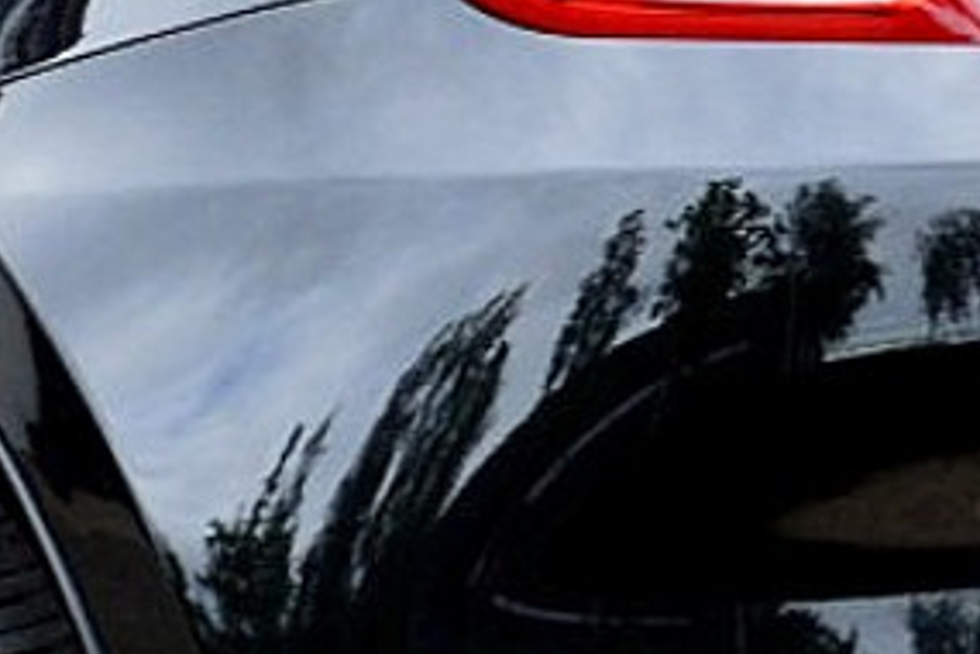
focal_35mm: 323
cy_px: -220
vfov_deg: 4.2
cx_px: 103
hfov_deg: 6.4
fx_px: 8792
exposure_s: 1/125
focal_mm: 32
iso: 400
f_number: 9
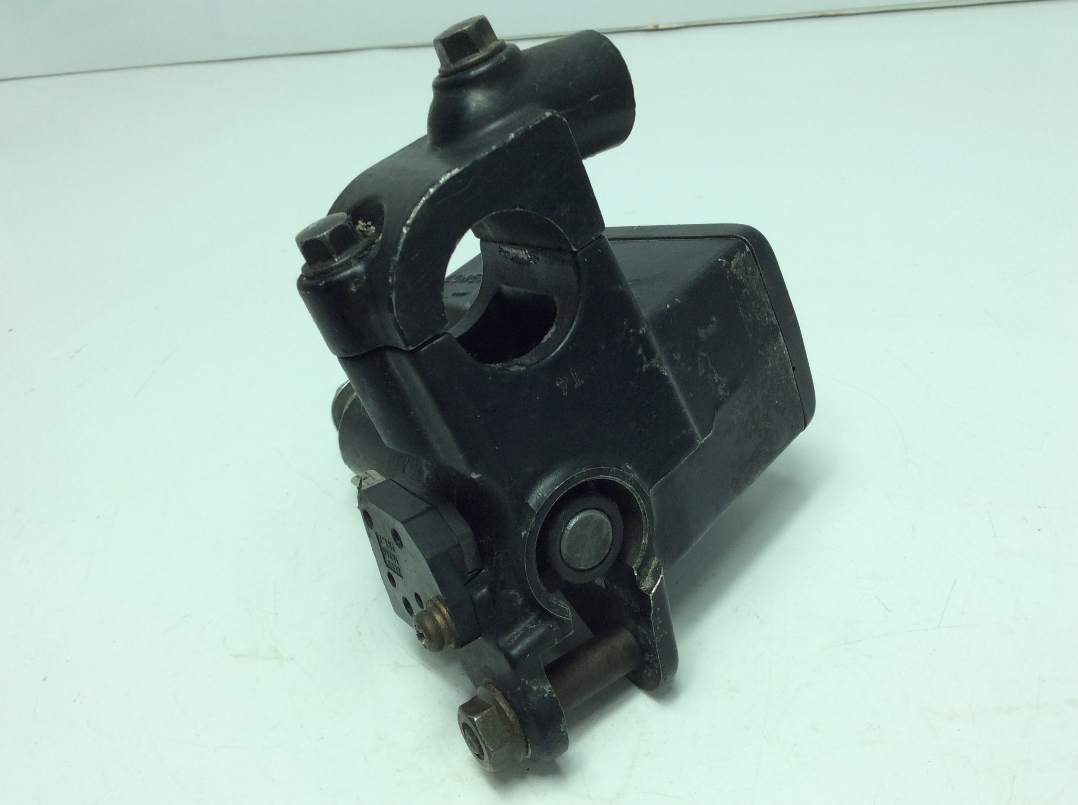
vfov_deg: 44.1
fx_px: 995
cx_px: 539
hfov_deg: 56.9
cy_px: 402
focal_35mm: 32
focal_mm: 3.3
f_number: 2.4
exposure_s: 1/394
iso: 32
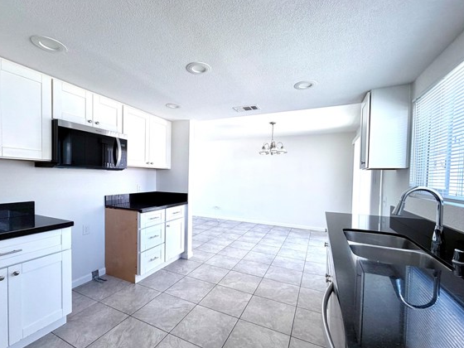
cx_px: 215
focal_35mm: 16
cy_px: 182
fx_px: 214
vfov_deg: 78.1
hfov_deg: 94.3
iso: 125
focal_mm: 2.22
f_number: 2.2
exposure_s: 1/121
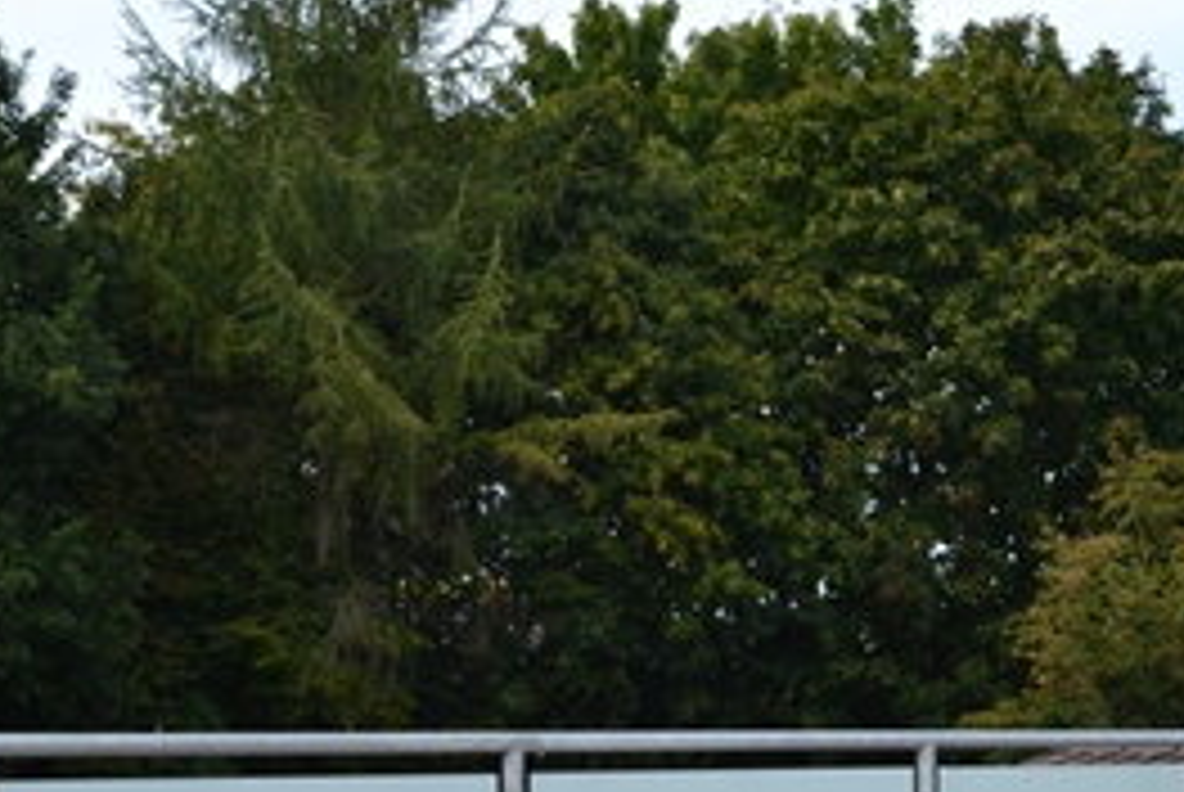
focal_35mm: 82
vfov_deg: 16.4
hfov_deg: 24.7
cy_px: 754
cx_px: 565
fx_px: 2700
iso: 100
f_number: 5.6
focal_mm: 26
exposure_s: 1/200
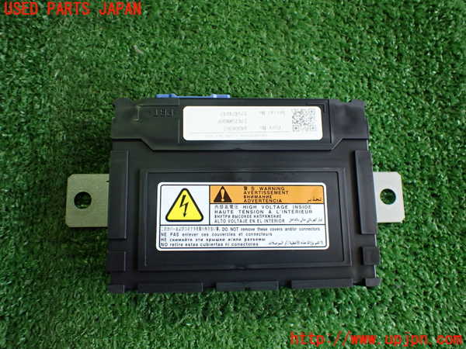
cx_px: 233
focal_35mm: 30
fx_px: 404
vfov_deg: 46.8
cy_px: 174
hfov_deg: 60.0
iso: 500
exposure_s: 1/125
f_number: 2.3
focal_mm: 5.4
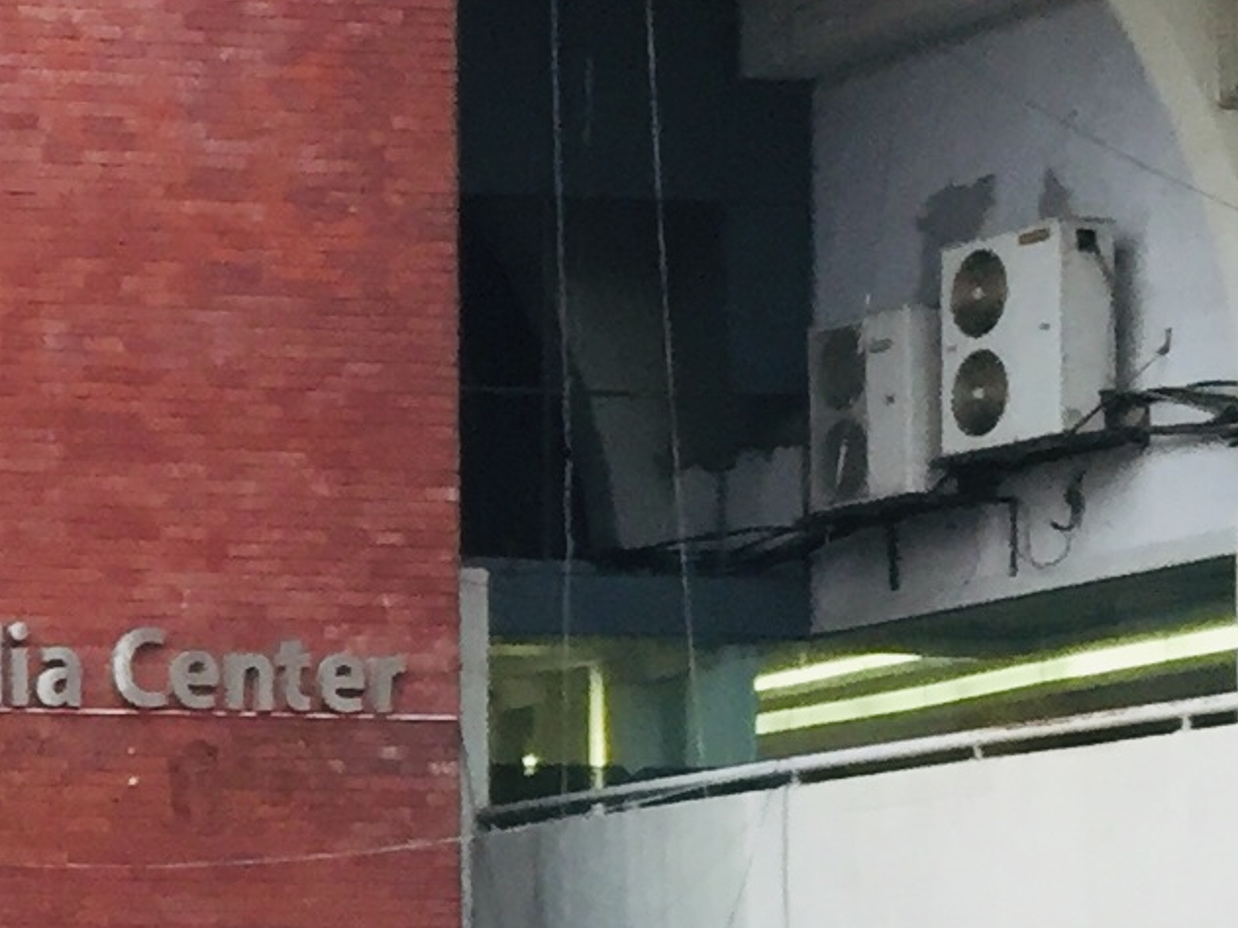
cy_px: 1275
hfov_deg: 12.3
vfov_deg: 9.7
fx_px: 5364
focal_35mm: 150
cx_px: -783
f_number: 2.2
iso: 32
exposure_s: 1/33
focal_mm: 4.15
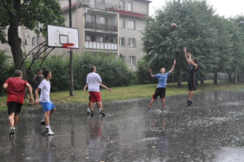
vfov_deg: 31.8
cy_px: 81
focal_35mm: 42
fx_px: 284
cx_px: 122
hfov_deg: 46.5
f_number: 6.3
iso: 1600
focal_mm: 28
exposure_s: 1/160
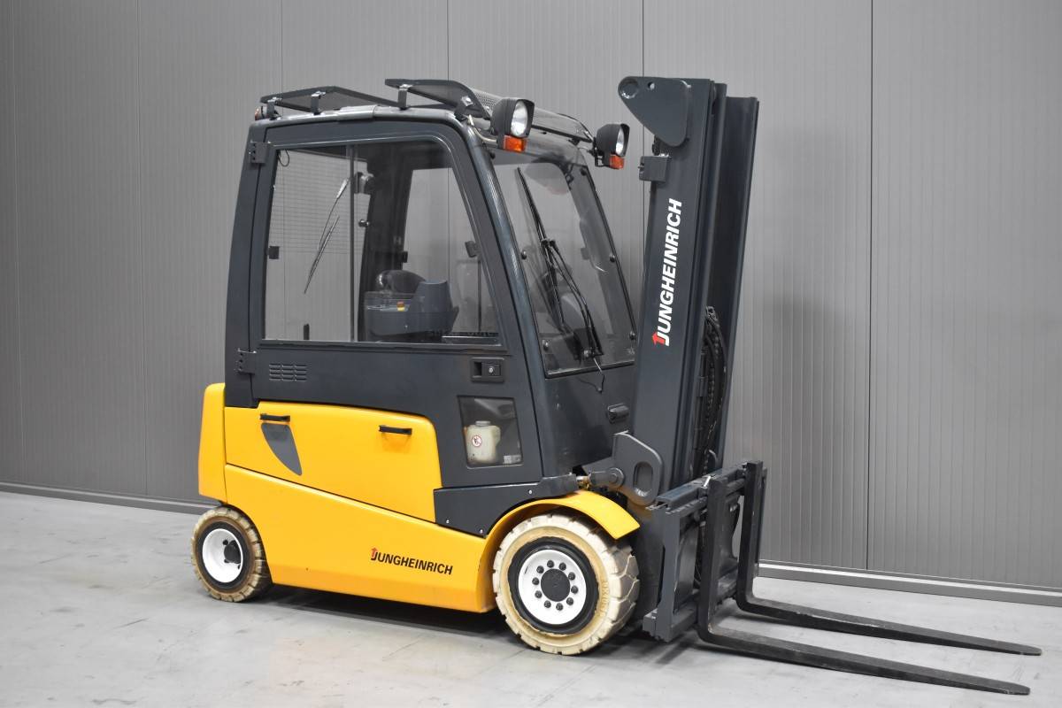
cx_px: 531
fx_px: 1195
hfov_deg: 47.9
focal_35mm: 40
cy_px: 354
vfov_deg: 33.0
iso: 1600
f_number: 4
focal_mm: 27
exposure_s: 1/50
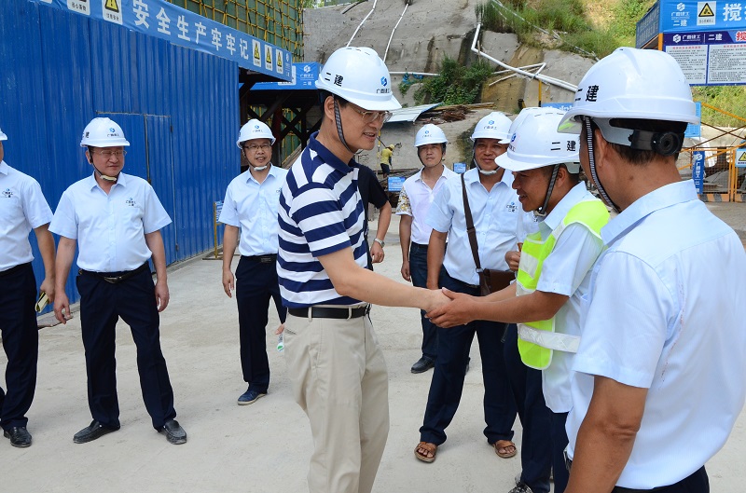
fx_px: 775
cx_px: 373
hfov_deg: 51.4
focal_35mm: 38
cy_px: 246
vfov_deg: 35.3
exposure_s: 1/800
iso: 1250
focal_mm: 25
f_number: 14
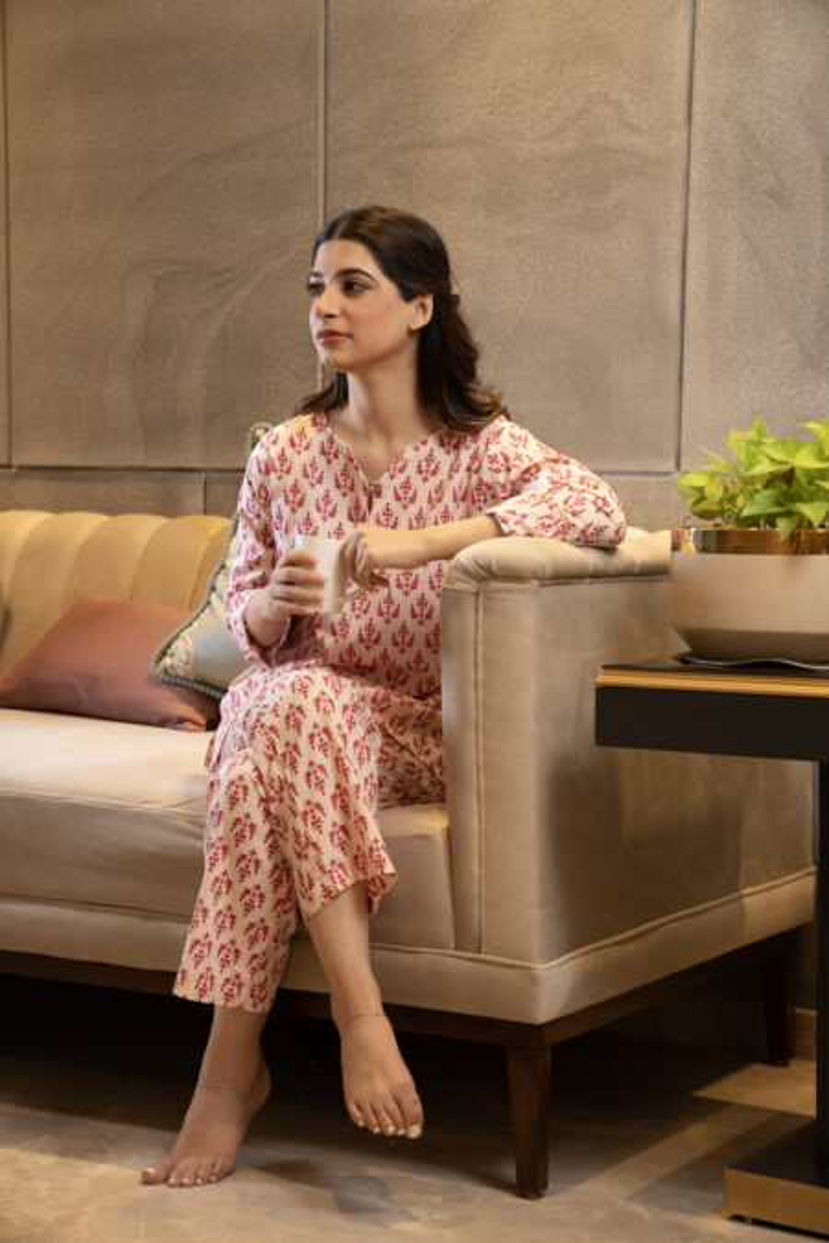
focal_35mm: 70
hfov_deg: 19.5
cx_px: 414
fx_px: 2418
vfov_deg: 28.8
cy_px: 622
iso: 200
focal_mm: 70
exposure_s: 1/100
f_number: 4.5
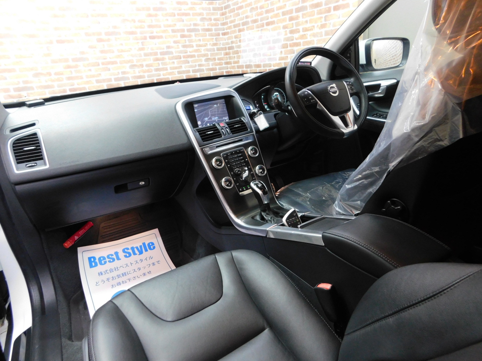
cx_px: 241
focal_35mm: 23
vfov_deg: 58.9
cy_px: 180
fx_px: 320
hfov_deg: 73.9
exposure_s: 1/13
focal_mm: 4
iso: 400
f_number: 3
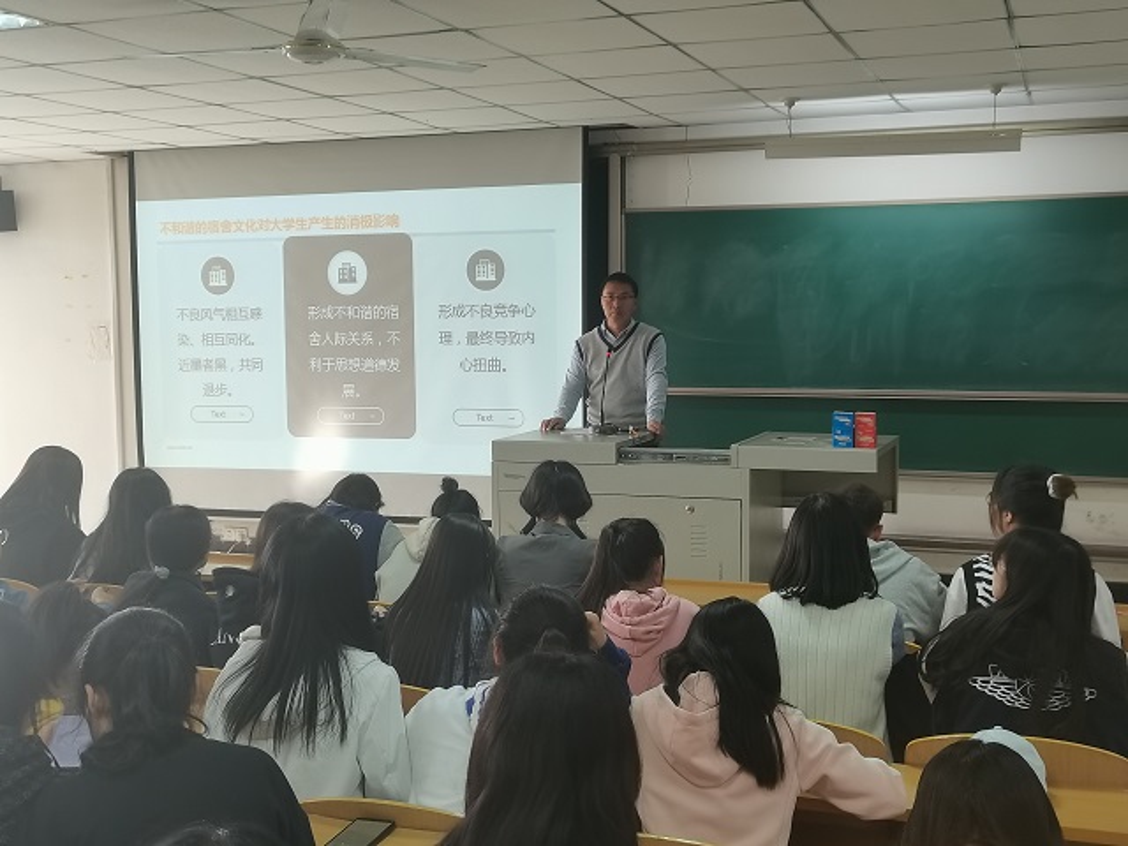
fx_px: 1336
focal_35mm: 41
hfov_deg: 45.8
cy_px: 423
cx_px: 564
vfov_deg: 35.1
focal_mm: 5.58
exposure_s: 1/50
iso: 250
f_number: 1.8
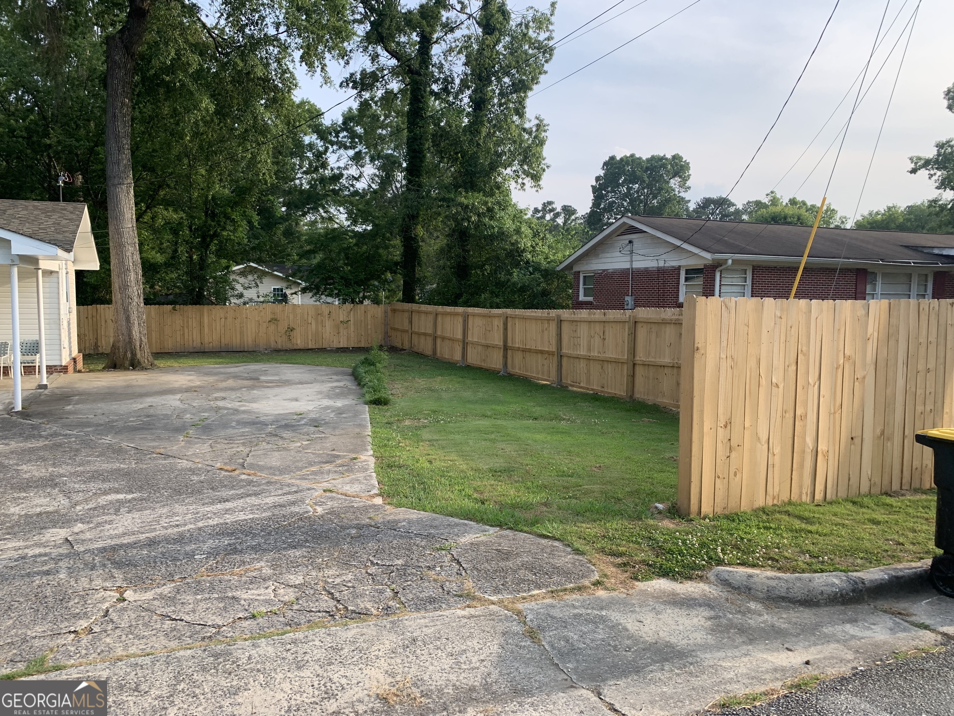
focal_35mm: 26
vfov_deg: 53.1
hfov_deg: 67.3
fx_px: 717
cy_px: 358
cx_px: 477
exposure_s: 1/330
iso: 25
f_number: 1.8
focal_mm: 4.25
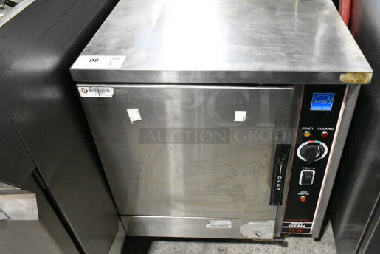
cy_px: 105
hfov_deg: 58.4
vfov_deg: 41.0
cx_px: 221
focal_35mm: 32
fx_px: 338
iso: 6400
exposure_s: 1/200
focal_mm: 18
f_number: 7.1
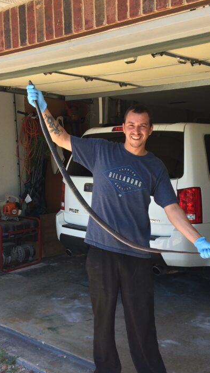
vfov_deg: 44.5
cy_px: 197
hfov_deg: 26.0
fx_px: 455
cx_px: 90
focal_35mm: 46
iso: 32
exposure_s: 1/466
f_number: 2.2
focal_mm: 4.15
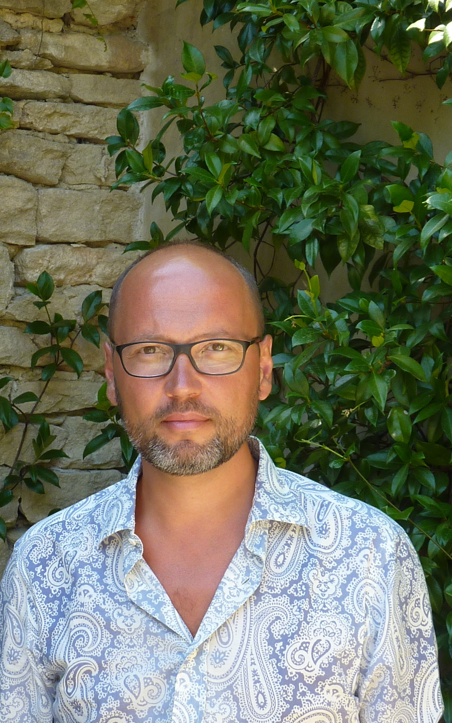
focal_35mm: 101
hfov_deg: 13.0
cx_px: 206
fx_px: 1991
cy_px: 362
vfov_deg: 20.6
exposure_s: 1/50
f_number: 3.8
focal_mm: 8.5
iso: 80
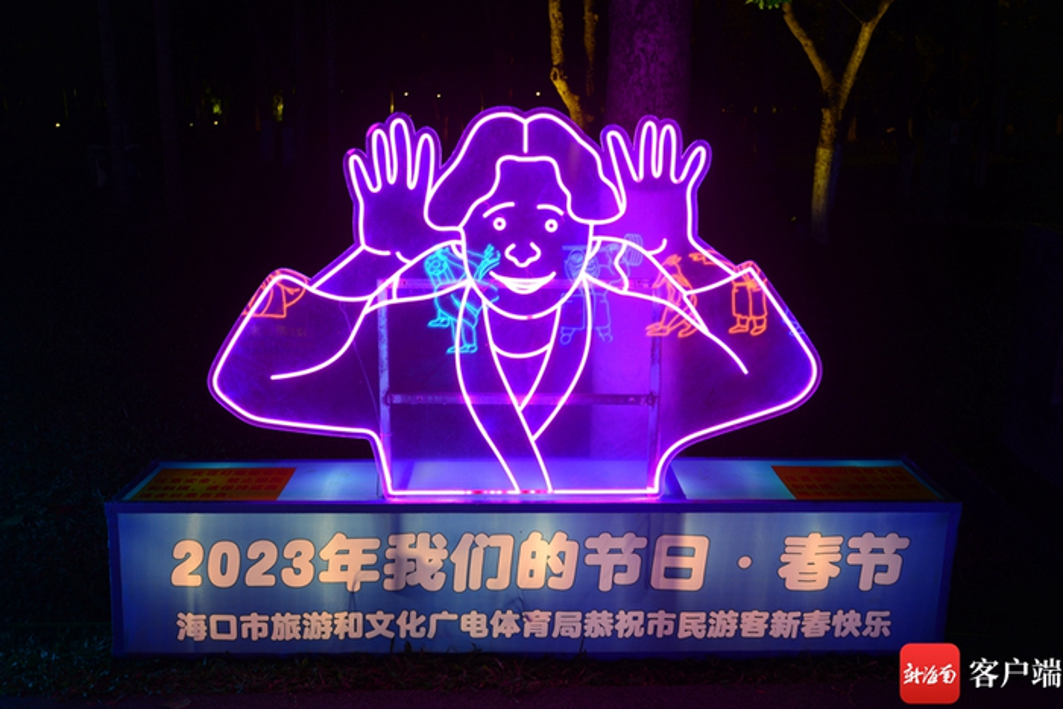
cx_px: 532
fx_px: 1034
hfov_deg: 54.4
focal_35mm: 35
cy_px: 354
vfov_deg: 37.9
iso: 280
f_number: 4
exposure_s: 1/30
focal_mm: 35
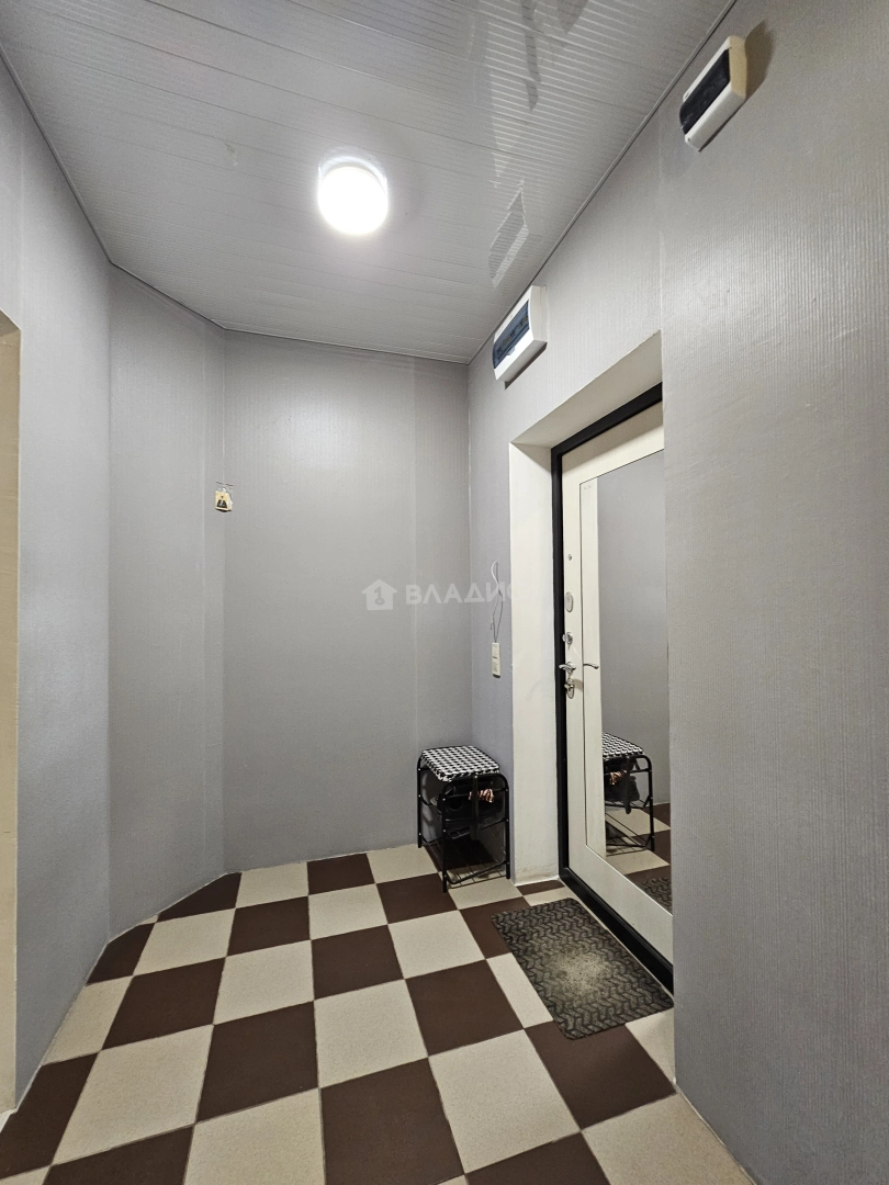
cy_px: 592
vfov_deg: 106.2
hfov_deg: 89.9
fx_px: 445
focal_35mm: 13
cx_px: 444
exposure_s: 1/33
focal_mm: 2.2
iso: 320
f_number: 2.2
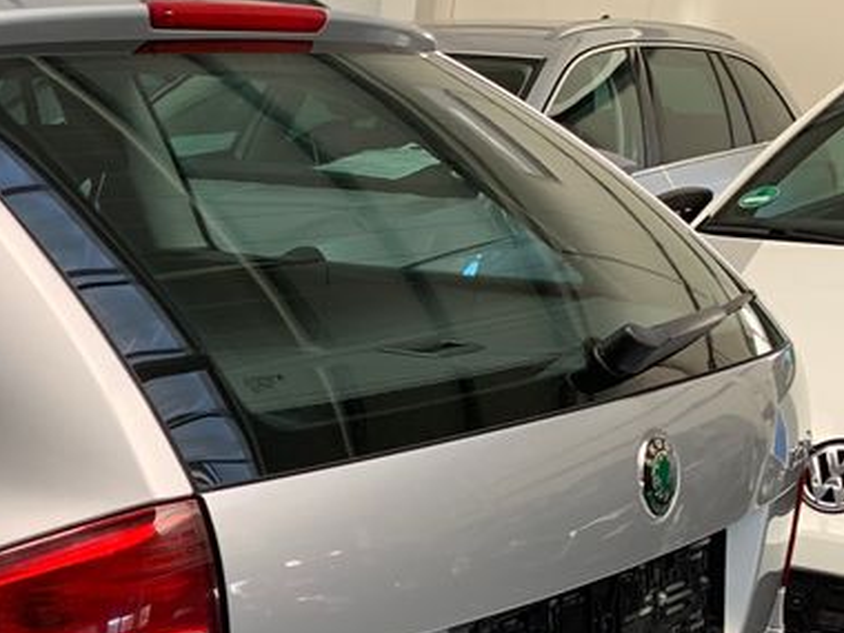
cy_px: 657
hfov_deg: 24.6
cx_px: -220
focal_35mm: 70
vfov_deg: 20.2
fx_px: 1707
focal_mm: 4.25
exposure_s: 1/68
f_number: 1.8
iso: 100
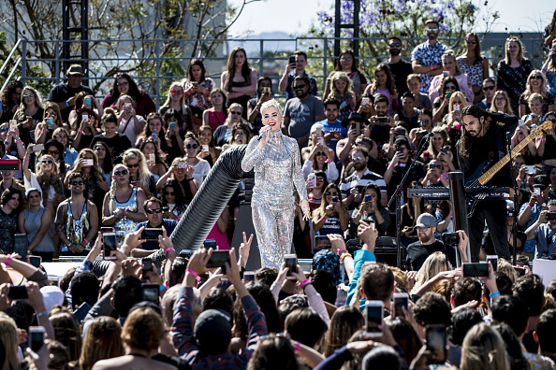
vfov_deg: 6.9
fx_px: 3089
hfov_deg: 10.3
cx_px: 278
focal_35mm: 200
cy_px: 185
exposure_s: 1/1250
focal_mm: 200
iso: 400
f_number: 6.3
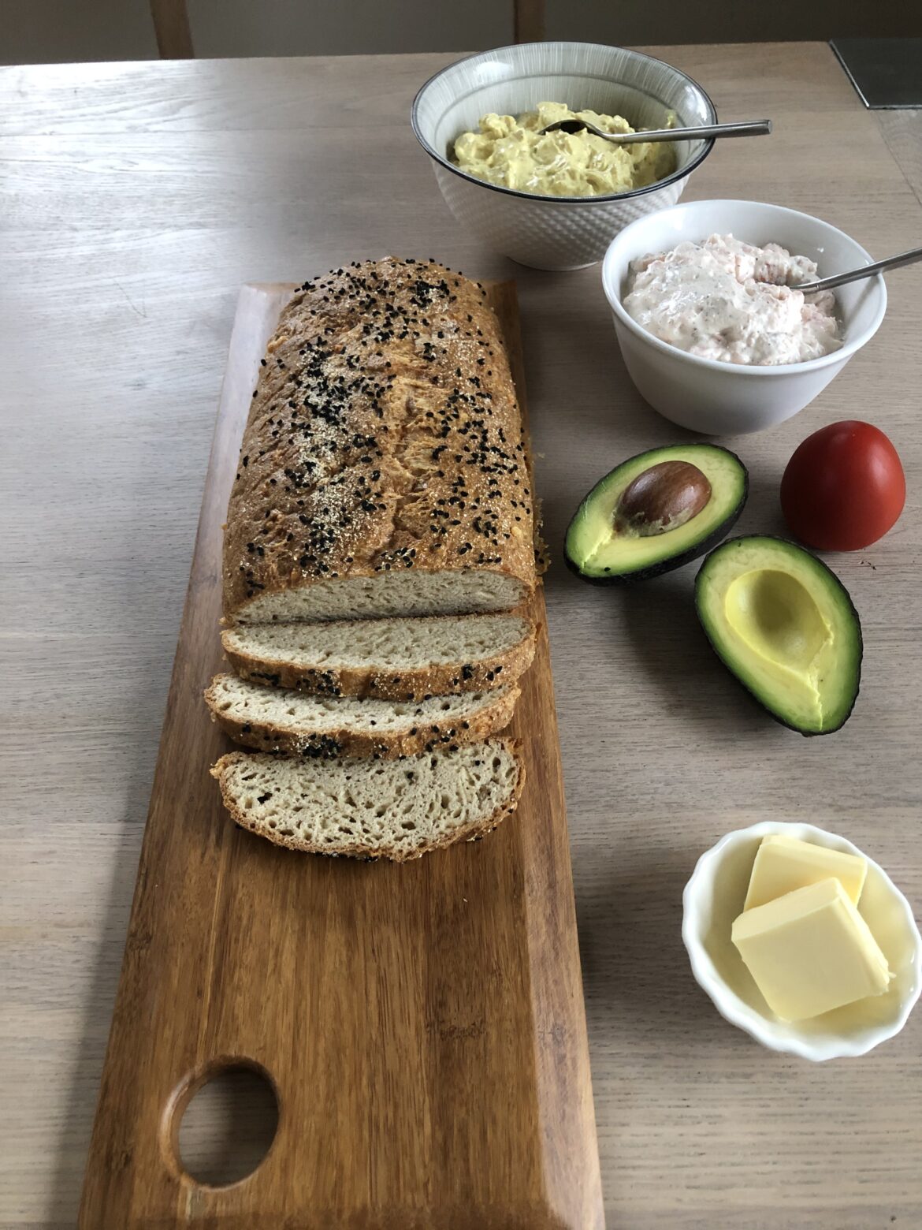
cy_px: 615
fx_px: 994
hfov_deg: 49.7
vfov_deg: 63.4
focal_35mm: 28
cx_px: 461
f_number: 1.8
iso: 80
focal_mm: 3.99
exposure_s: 1/15
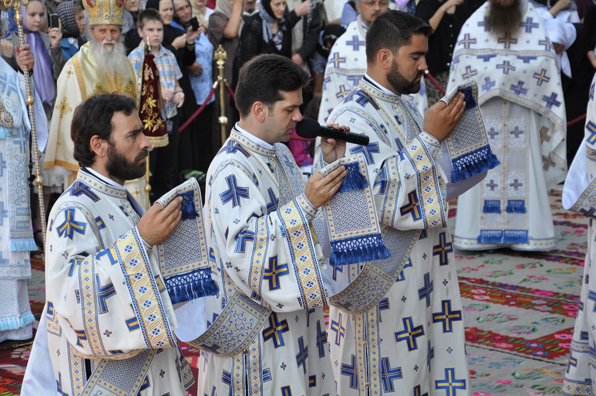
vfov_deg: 12.1
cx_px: 298
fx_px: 1860
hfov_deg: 18.2
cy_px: 198
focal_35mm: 112
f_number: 7.1
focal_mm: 75
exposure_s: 1/200
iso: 250
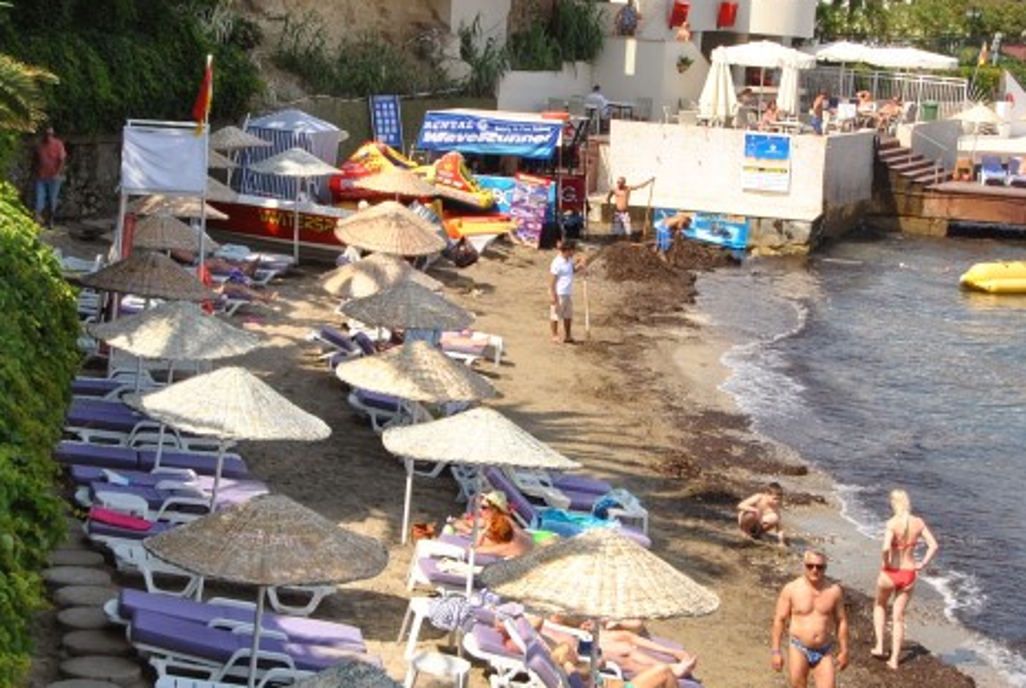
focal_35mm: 89
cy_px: 363
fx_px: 2541
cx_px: 598
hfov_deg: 22.8
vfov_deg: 15.4
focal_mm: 24
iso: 100
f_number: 8
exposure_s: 1/200
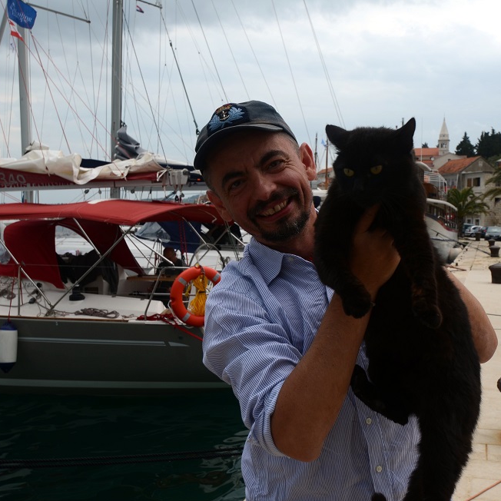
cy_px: 253
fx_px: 639
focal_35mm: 39
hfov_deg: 42.2
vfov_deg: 42.8
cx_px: 335
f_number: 7.1
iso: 100
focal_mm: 20
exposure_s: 1/200
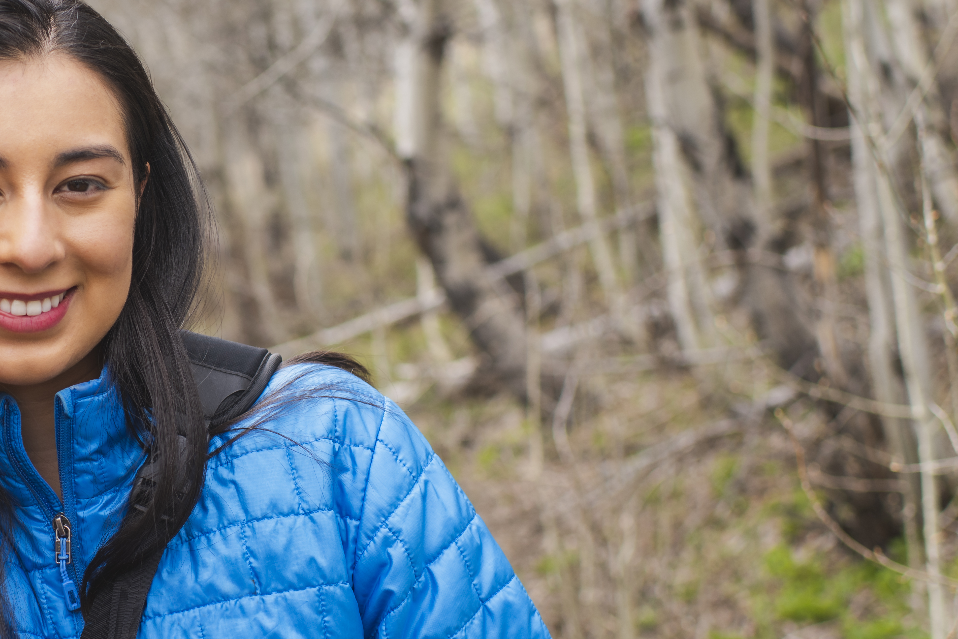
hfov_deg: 25.7
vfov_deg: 17.9
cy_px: 310
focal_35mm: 76
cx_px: 71
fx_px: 2022
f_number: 3.2
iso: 64
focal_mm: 35
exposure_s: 1/250
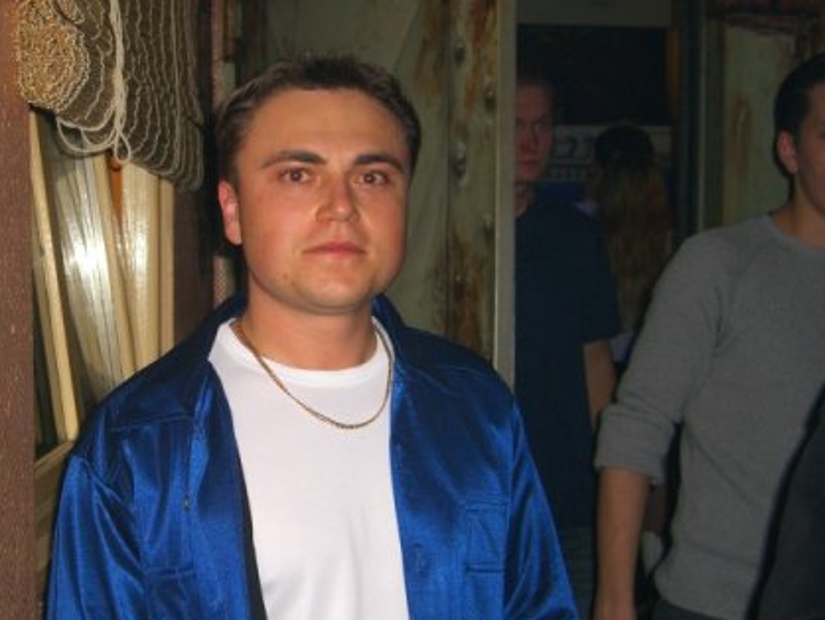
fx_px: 1574
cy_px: 334
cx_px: 253
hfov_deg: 29.1
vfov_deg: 22.3
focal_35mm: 66
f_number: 3.1
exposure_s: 1/60
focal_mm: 9.5
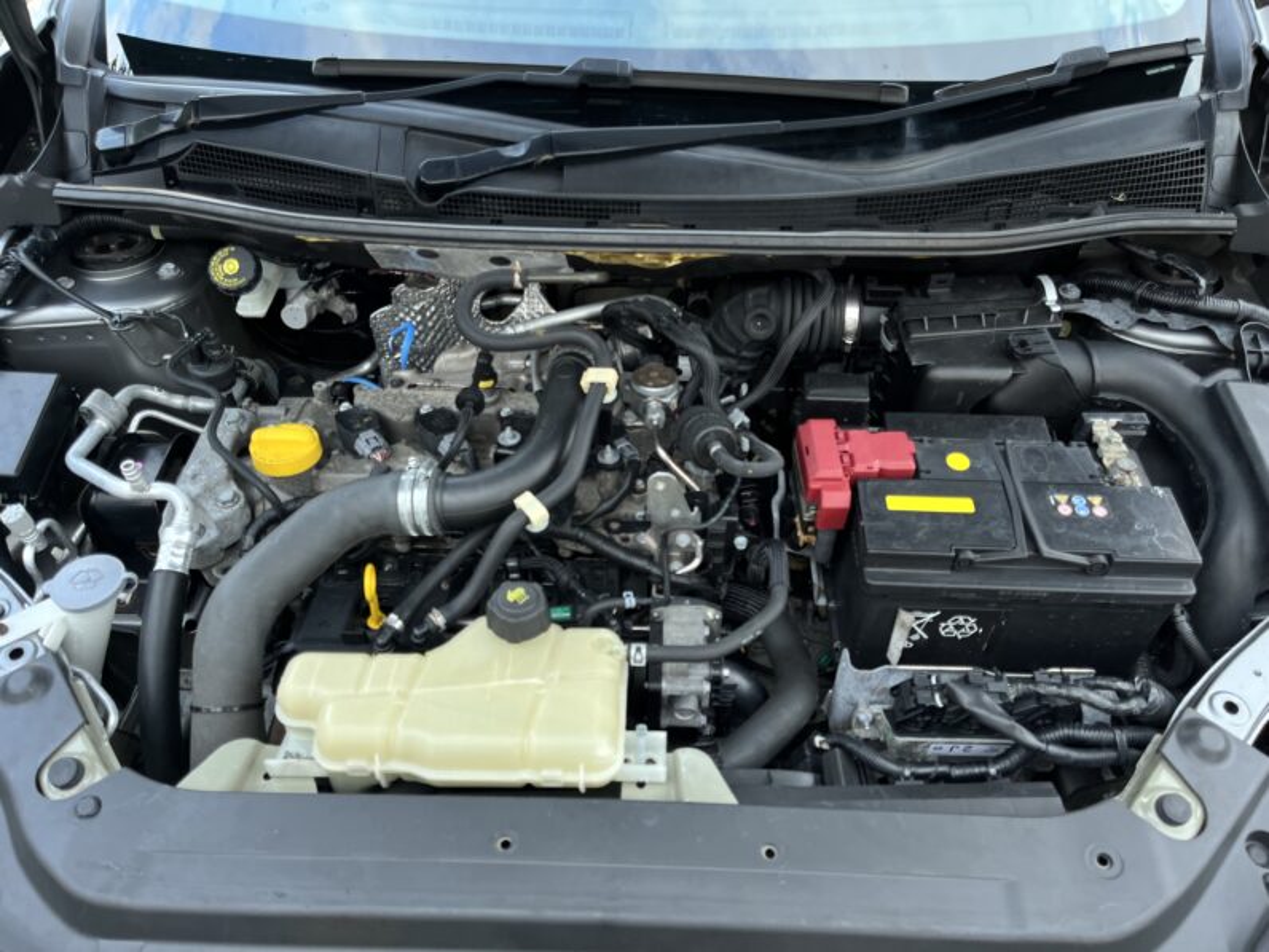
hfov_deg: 67.3
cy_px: 476
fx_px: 953
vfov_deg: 53.1
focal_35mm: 26
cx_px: 634
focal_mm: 5.1
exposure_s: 1/121
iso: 80
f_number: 1.6
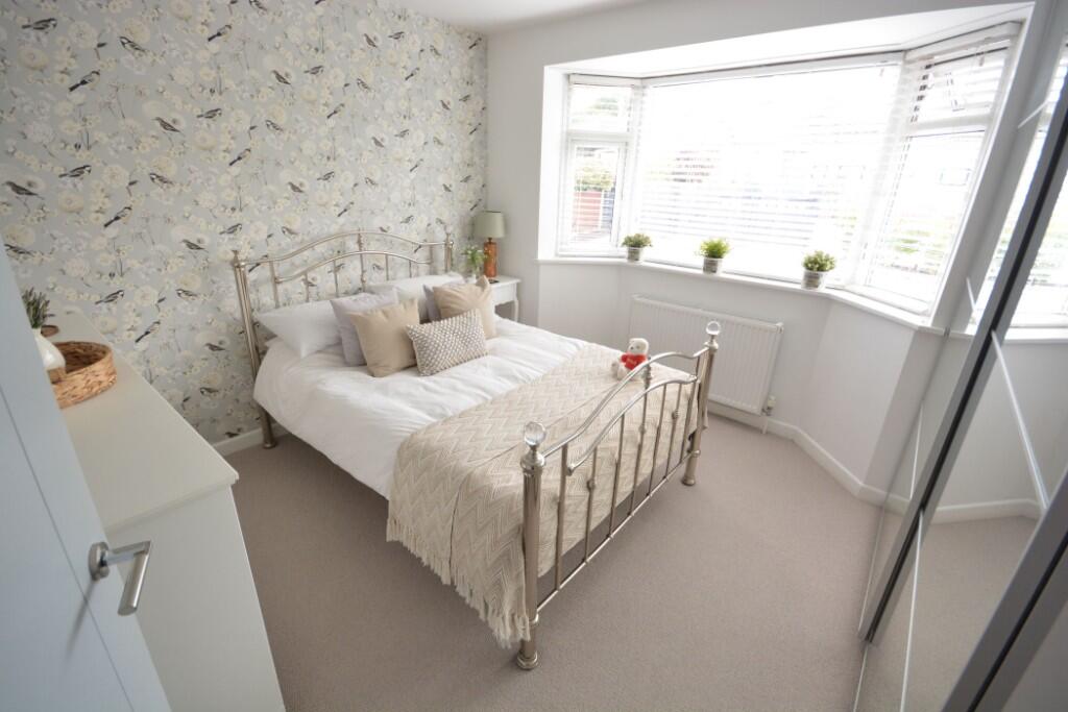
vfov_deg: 77.3
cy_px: 356
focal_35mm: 15
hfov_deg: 100.4
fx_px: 445
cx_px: 534
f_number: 8
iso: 400
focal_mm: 10
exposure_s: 1/15
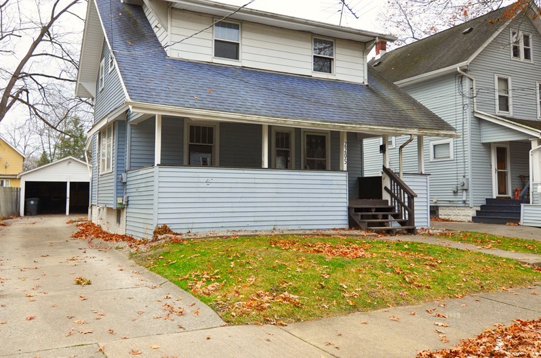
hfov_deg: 60.6
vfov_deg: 42.5
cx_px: 232
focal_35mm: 31
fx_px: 460
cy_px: 158
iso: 200
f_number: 6.3
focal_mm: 15
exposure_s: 1/160
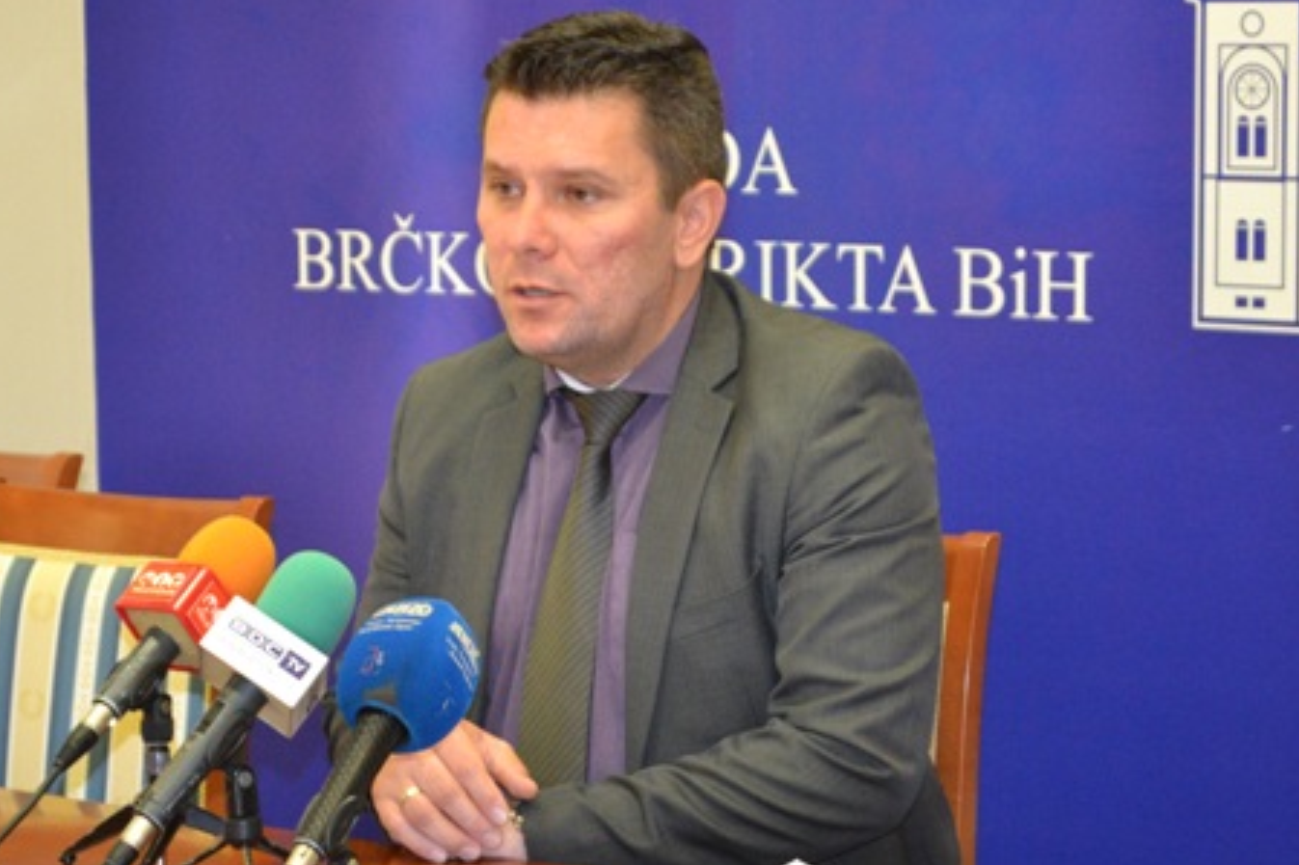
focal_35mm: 107
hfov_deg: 19.1
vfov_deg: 12.8
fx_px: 3859
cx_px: 564
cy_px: 380
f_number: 5.6
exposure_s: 1/60
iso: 2500
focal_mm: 50
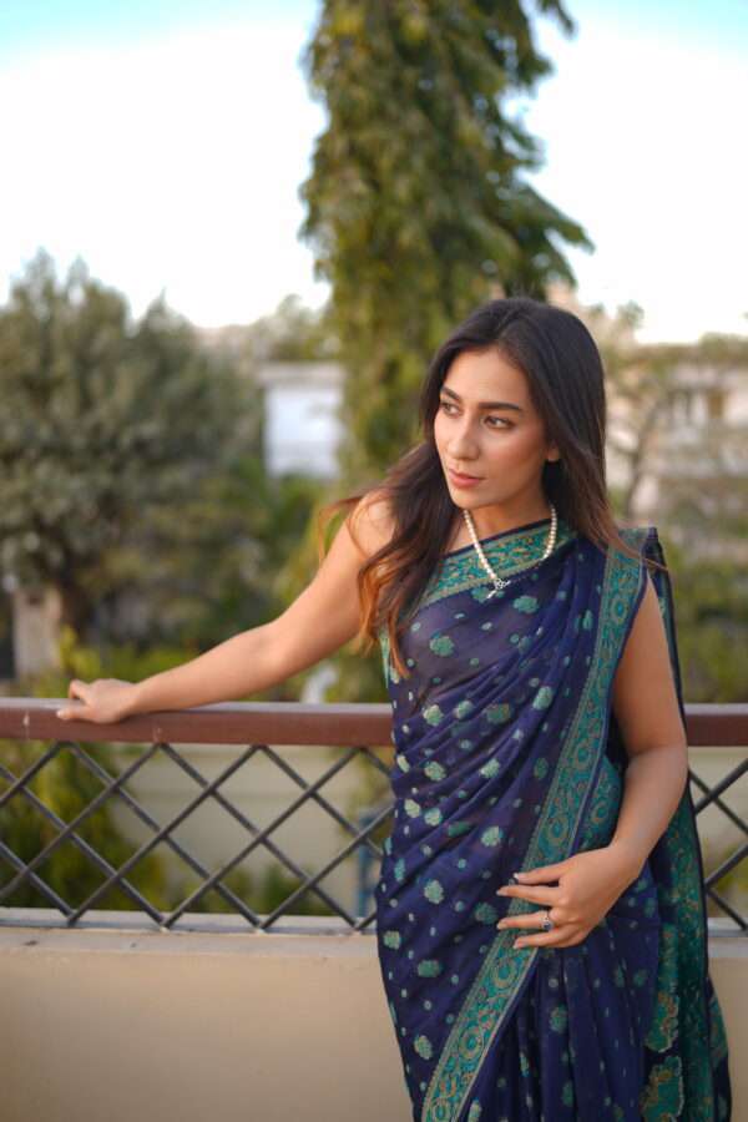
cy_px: 561
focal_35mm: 35
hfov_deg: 37.9
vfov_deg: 54.4
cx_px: 374
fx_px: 1091
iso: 80
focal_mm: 35
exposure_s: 1/125
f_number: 1.4
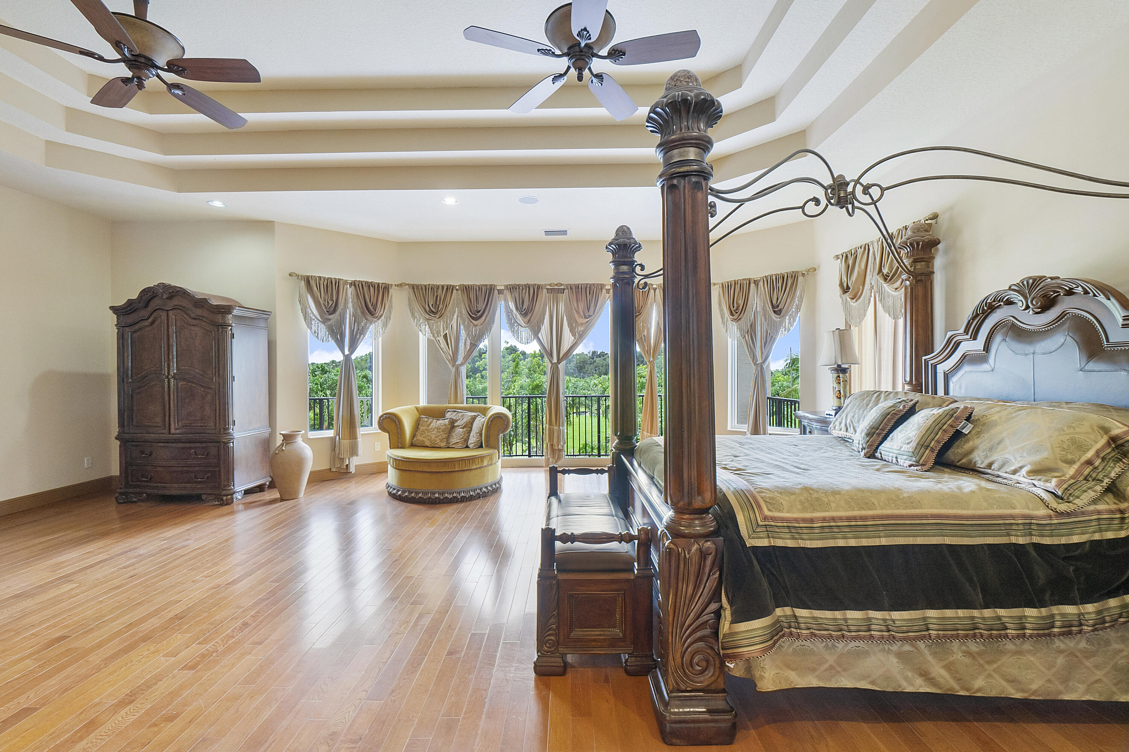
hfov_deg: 100.4
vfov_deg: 77.3
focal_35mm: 15
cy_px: 376
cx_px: 564
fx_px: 470
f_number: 8
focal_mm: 10
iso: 250
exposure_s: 1/100
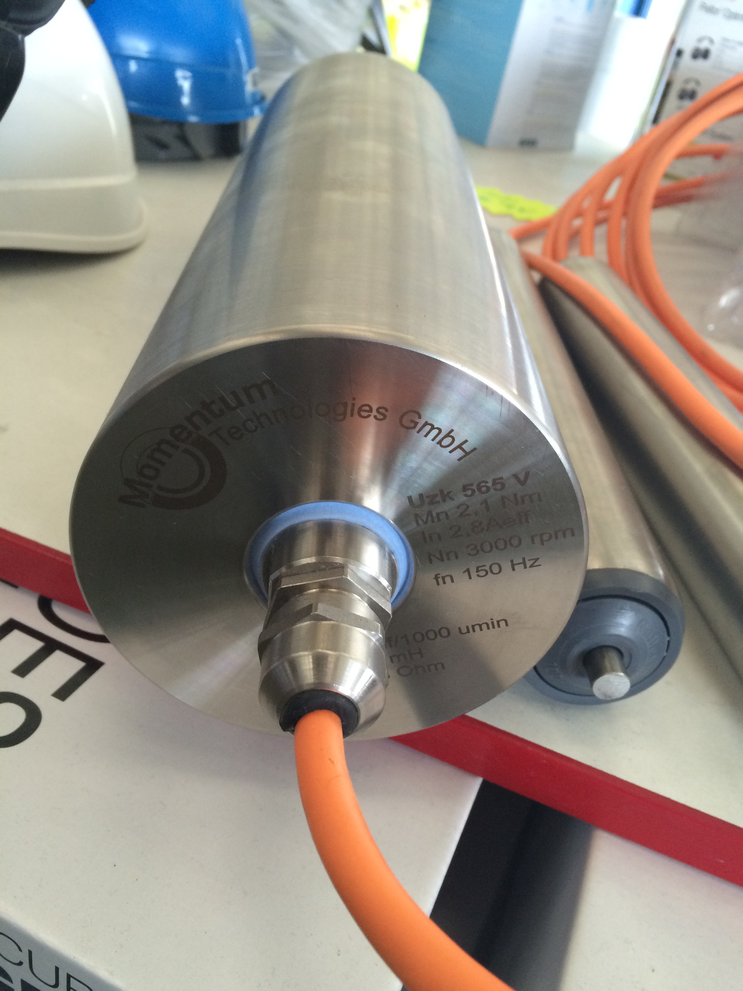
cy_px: 496
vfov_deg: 61.7
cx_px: 372
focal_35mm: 29
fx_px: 830
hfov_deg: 48.2
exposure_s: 1/30
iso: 160
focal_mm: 4.15
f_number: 2.2
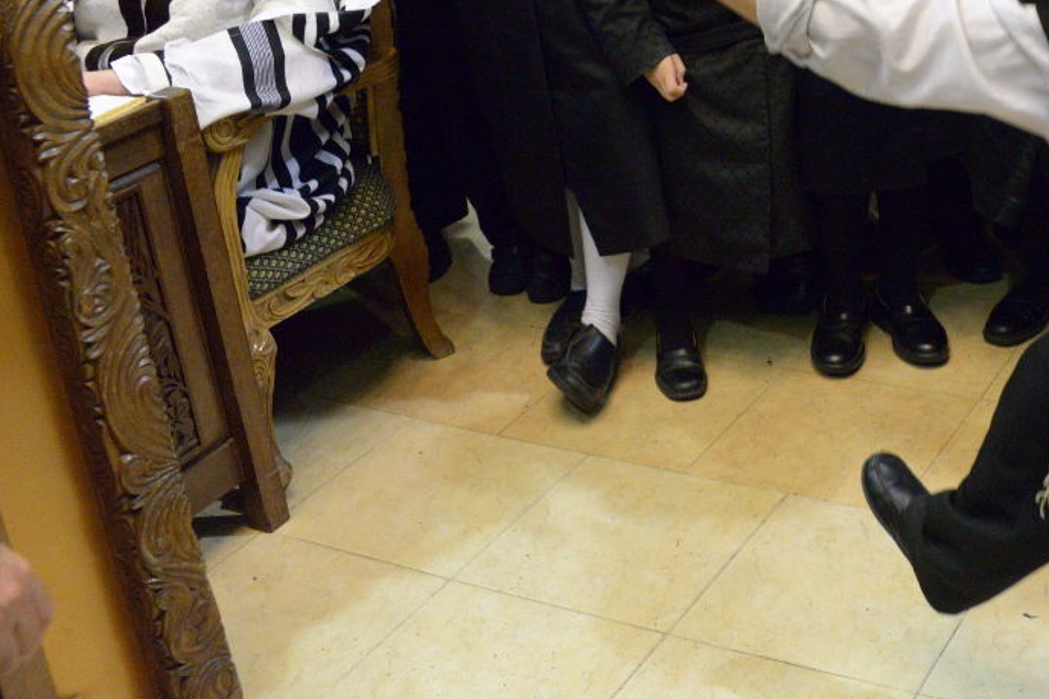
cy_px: 127
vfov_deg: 25.5
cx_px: 958
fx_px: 1515
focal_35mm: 52
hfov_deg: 35.8
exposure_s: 1/125
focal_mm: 28
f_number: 6.3
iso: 6400
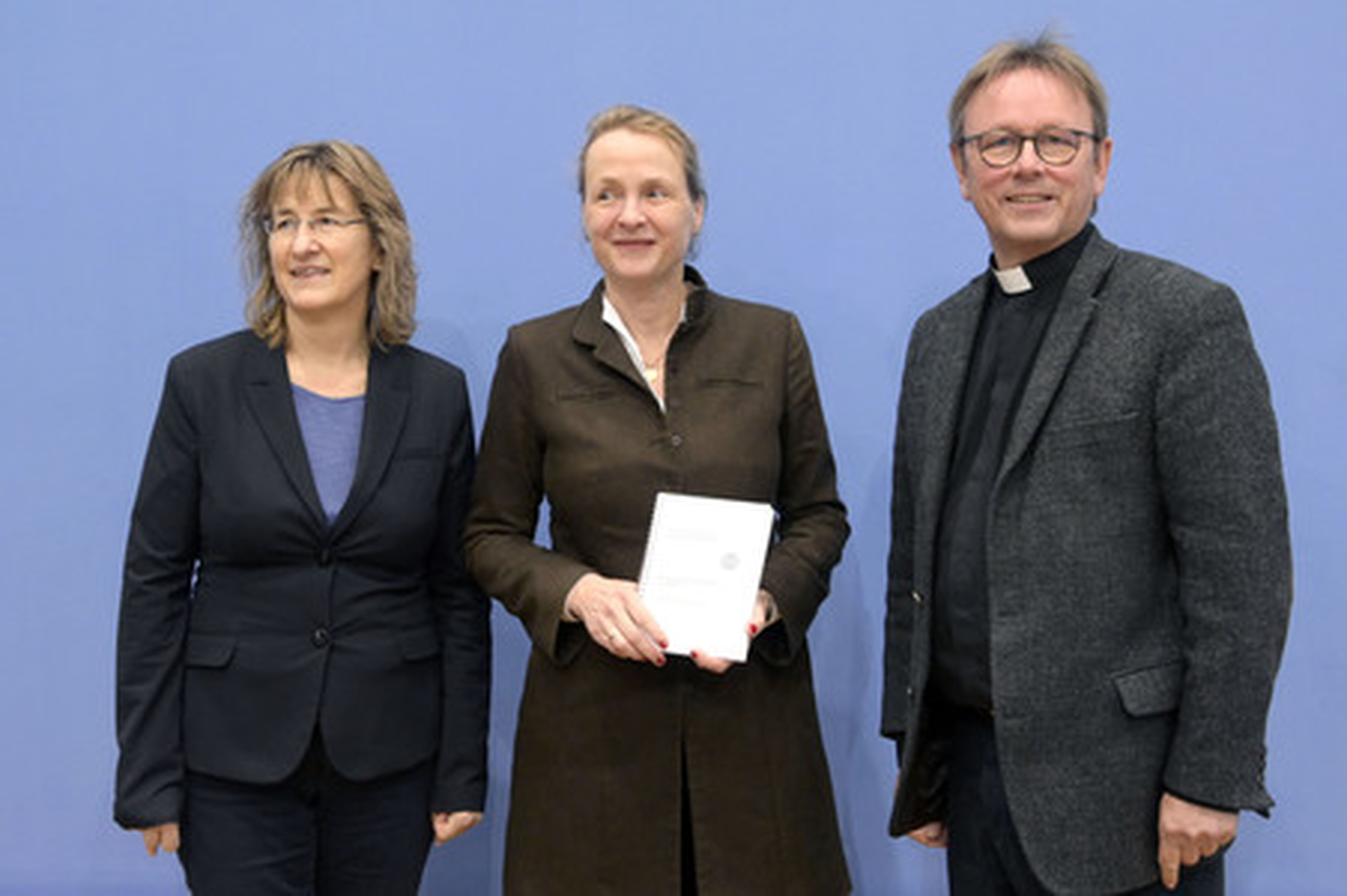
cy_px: 448
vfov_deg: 35.0
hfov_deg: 50.7
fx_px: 1421
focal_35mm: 38
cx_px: 674
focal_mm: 38
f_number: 5.6
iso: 6400
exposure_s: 1/400
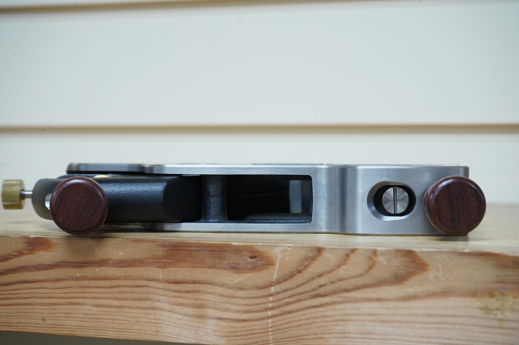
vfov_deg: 19.4
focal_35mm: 70
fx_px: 1008
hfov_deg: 28.9
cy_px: 172
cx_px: 260
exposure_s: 1/80
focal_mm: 70
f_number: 10
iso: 2500
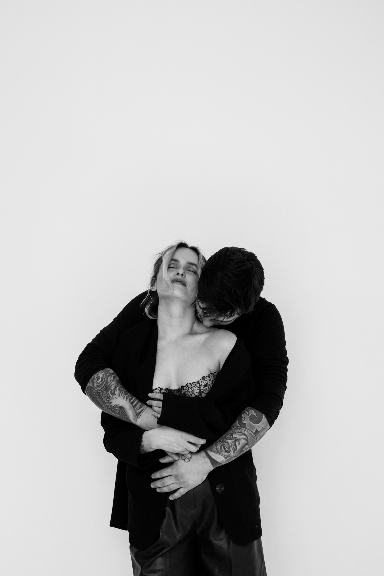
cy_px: 287
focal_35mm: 48
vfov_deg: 41.1
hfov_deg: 28.1
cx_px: 186
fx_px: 768
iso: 500
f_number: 1.4
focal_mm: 30
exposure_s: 1/250
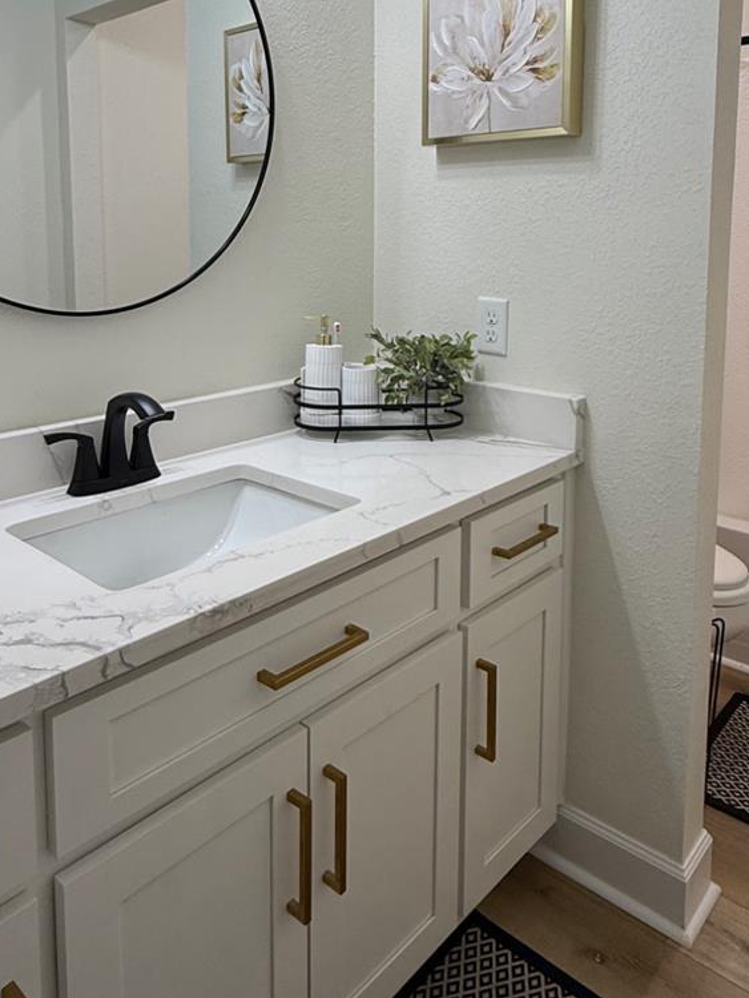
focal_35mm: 28
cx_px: 377
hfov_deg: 49.8
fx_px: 807
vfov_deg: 61.6
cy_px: 317
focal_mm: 2.22
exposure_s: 1/120
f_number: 2.2
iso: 80
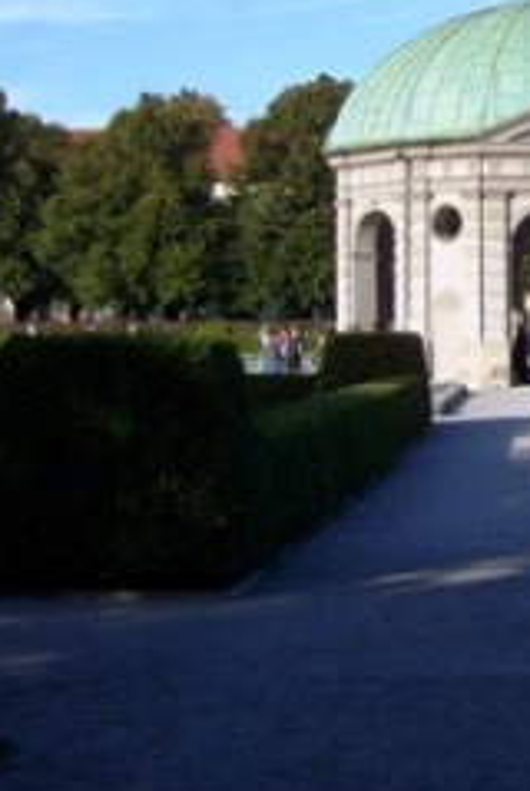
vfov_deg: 24.2
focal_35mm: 83
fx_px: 1827
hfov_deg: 16.1
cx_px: 553
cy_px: 223
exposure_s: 1/320
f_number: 4.8
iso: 80
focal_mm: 6
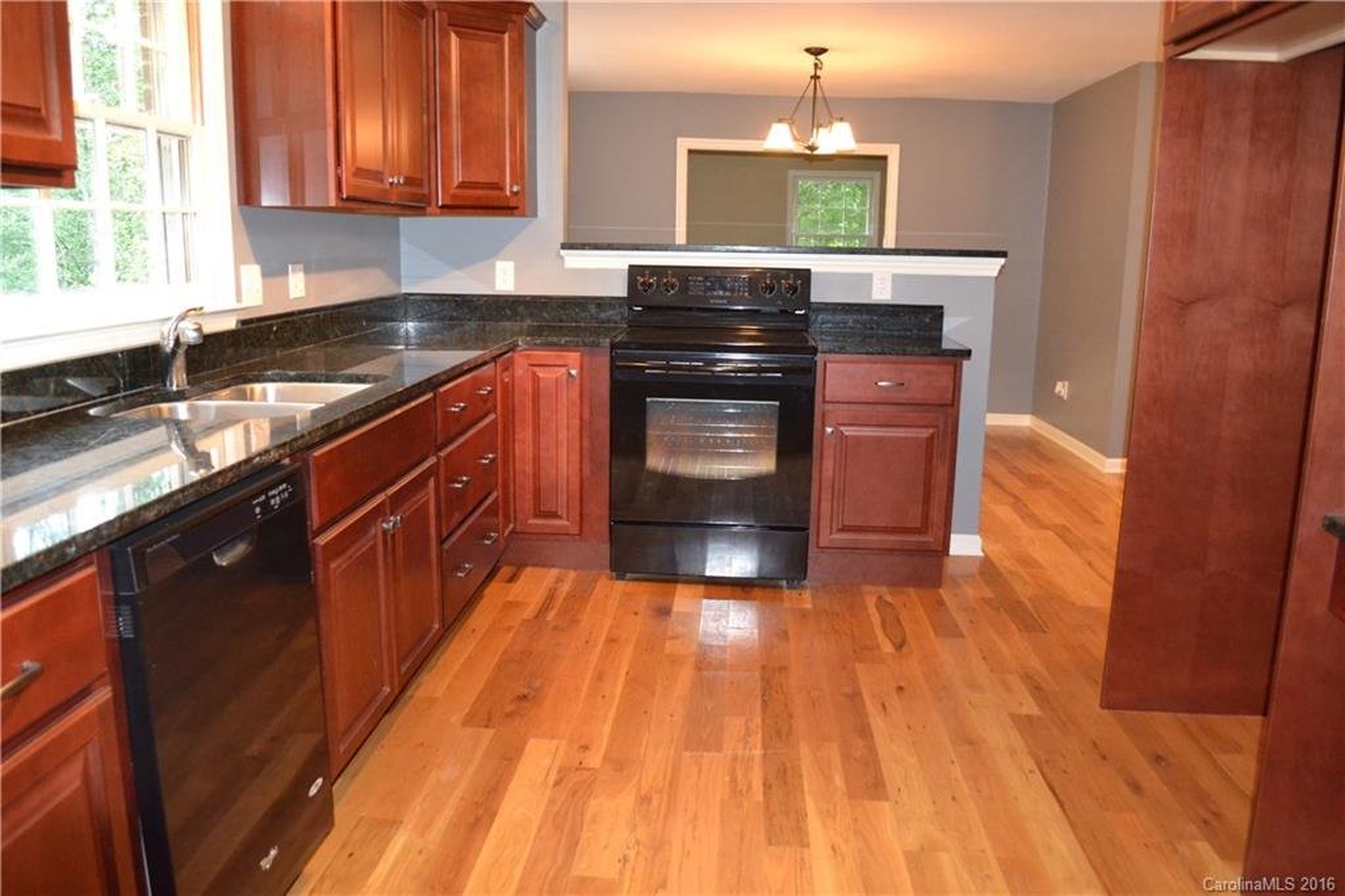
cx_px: 672
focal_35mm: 27
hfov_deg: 67.4
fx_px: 1008
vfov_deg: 47.9
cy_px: 448
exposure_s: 1/60
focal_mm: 18
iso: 2200
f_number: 3.5
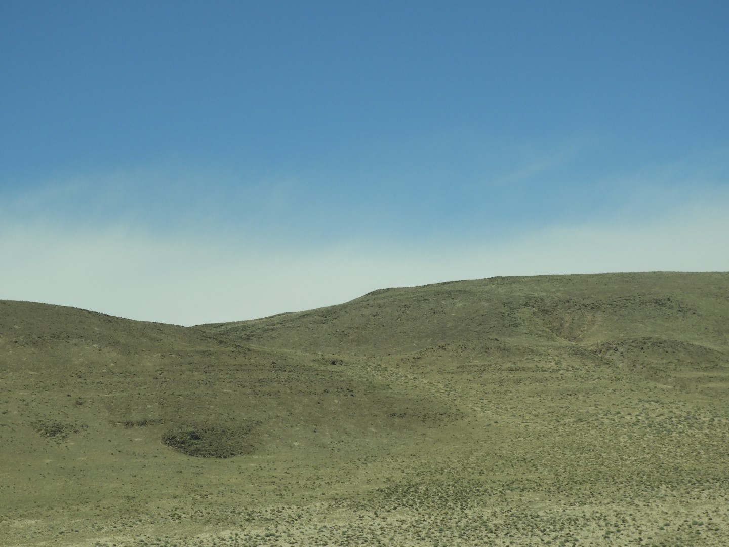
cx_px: 364
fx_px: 2632
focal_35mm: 125
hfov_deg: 15.8
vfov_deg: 11.9
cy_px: 274
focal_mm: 22.4
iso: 100
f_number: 5
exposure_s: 1/800
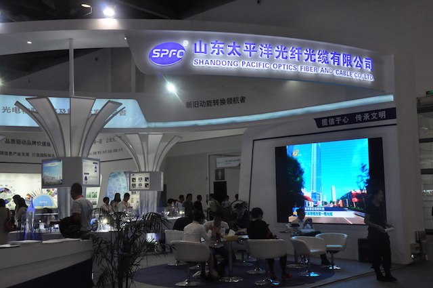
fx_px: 505
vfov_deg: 31.8
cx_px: 216
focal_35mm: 42
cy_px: 144
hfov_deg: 46.5
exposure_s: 1/125
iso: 1600
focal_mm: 28
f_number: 11
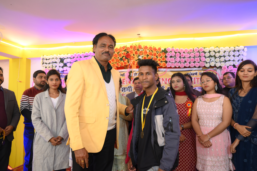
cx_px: 128
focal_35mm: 29
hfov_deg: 63.6
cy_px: 86
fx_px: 207
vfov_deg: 45.0
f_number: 4.5
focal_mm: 29
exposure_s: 1/160
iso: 1600
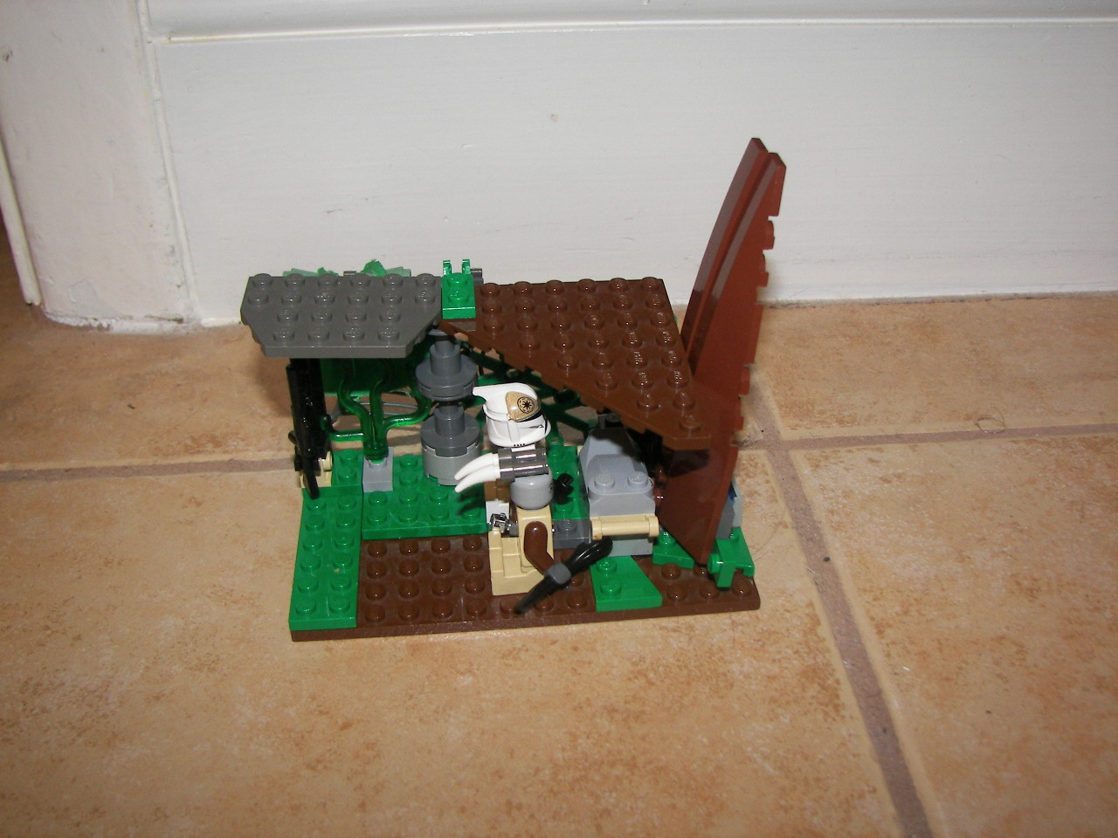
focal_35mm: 36
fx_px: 1163
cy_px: 419
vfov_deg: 39.7
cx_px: 559
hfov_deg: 51.4
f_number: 2.8
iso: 100
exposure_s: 1/30
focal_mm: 6
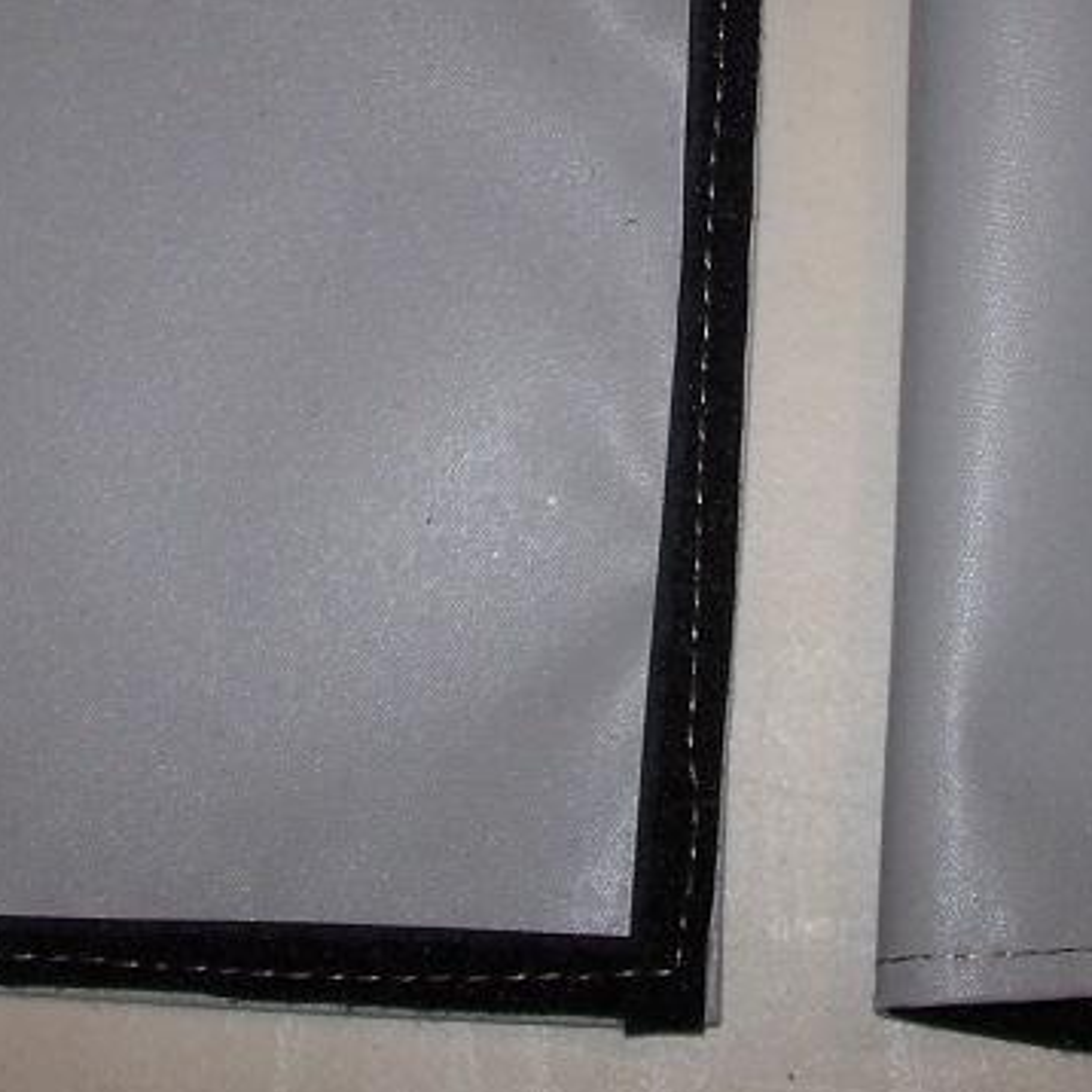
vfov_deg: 20.0
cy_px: 12
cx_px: 580
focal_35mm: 84
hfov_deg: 20.6
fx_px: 2998
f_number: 2.7
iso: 80
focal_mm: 5.6
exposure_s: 1/60
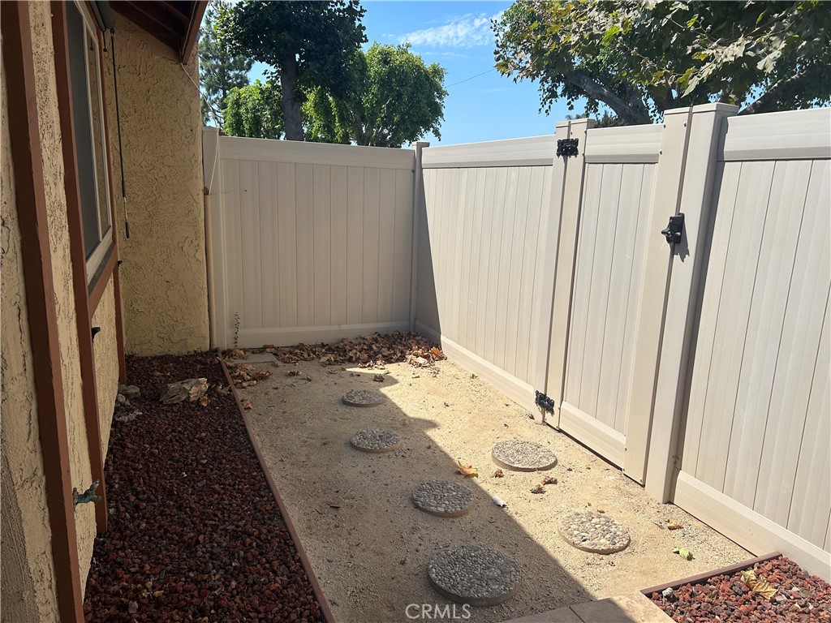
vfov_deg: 53.1
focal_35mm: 26
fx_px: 624
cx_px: 416
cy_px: 312
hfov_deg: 67.3
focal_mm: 5.7
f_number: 1.5
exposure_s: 1/4115
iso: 50
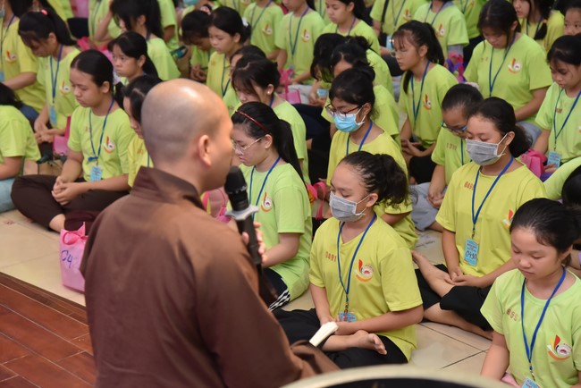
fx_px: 1372
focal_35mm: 85
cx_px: 290
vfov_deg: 16.1
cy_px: 194
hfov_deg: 23.9
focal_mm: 85
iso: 2000
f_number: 5
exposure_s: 1/125
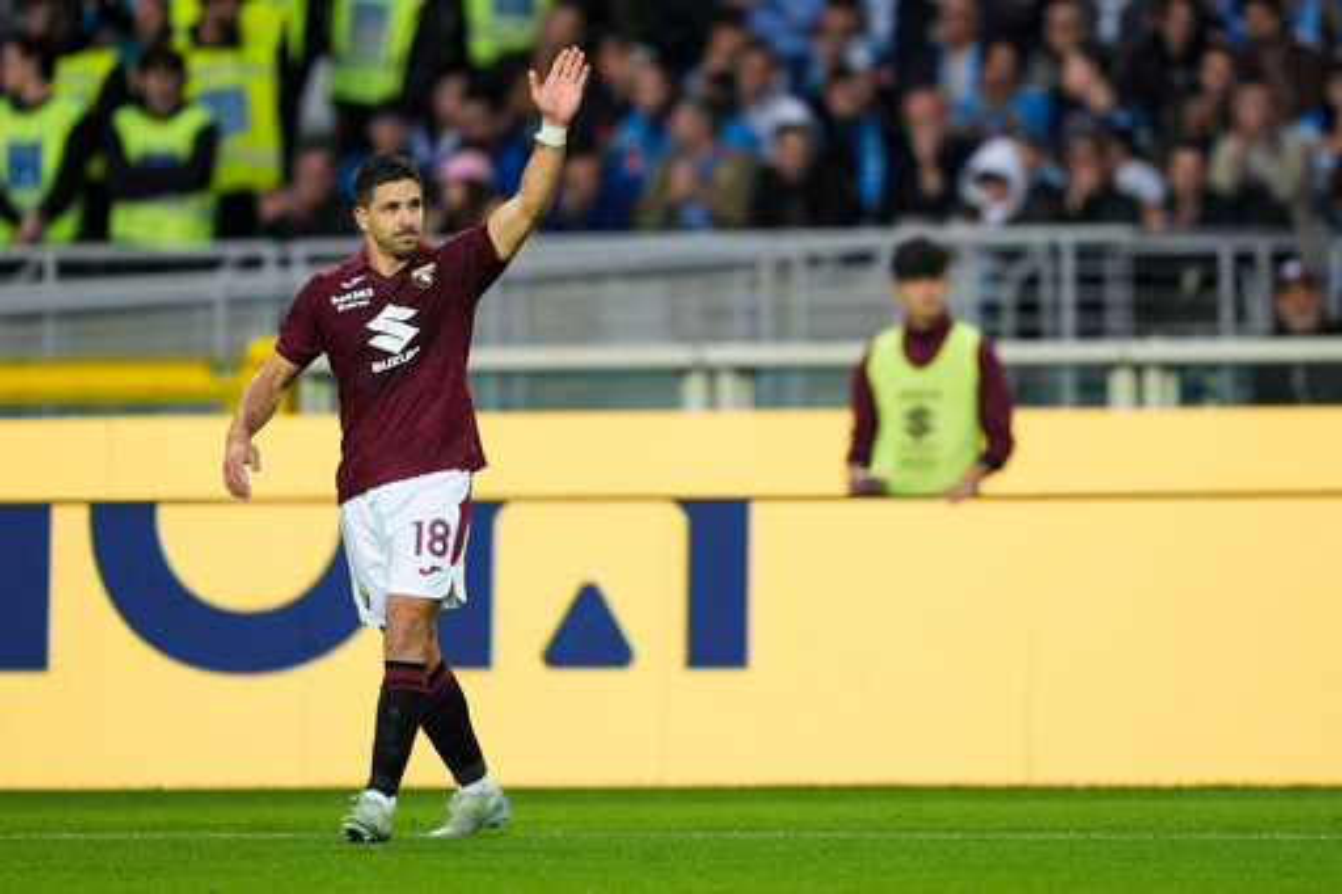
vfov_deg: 3.4
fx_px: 14905
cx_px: 671
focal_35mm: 400
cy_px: 447
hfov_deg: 5.2
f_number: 2.8
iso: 1600
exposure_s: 1/1600
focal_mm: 400
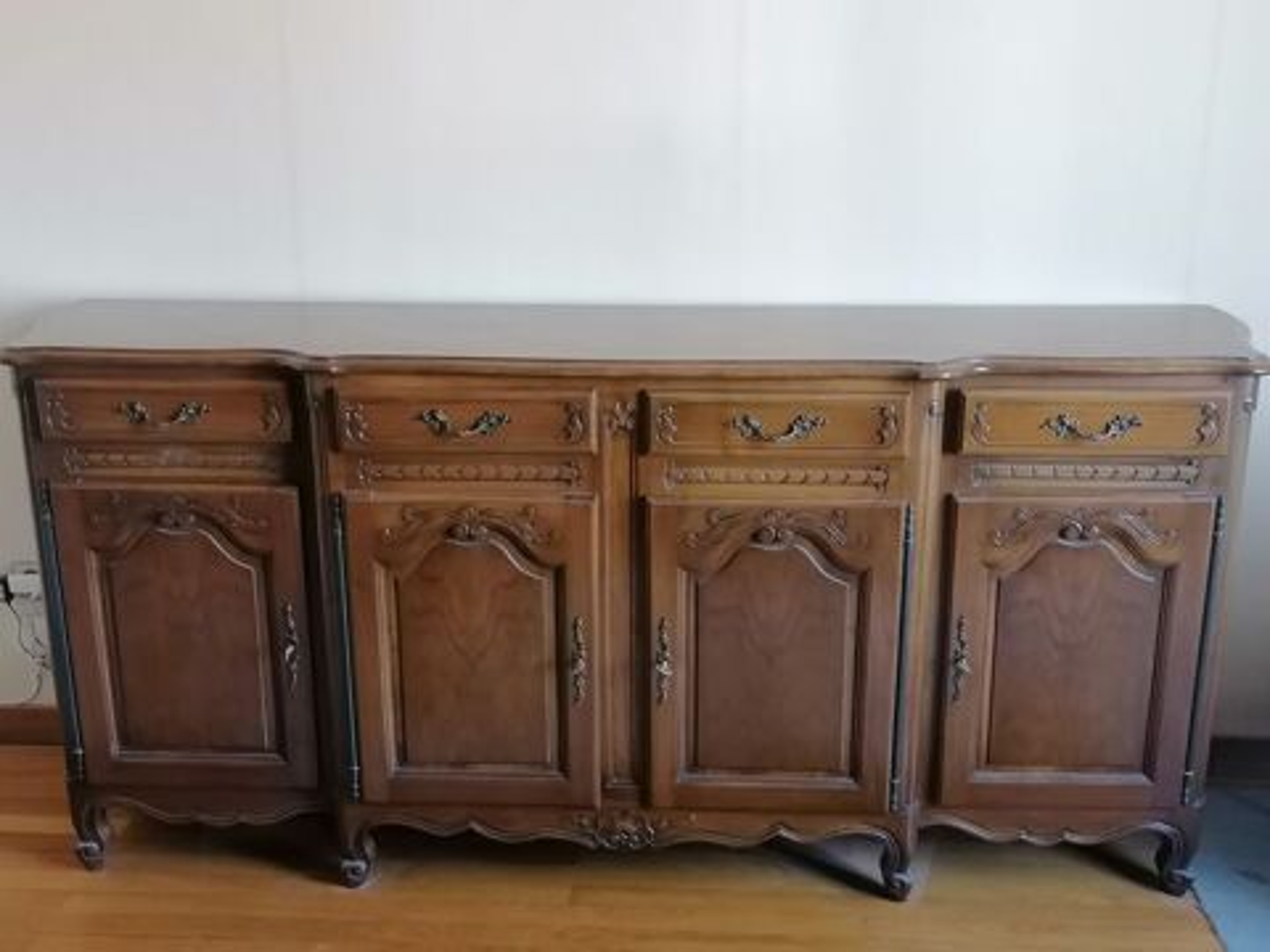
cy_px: 476
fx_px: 1357
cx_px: 635
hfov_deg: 50.1
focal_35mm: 37
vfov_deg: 38.7
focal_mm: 4.75
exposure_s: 1/33.3
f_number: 1.8
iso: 320
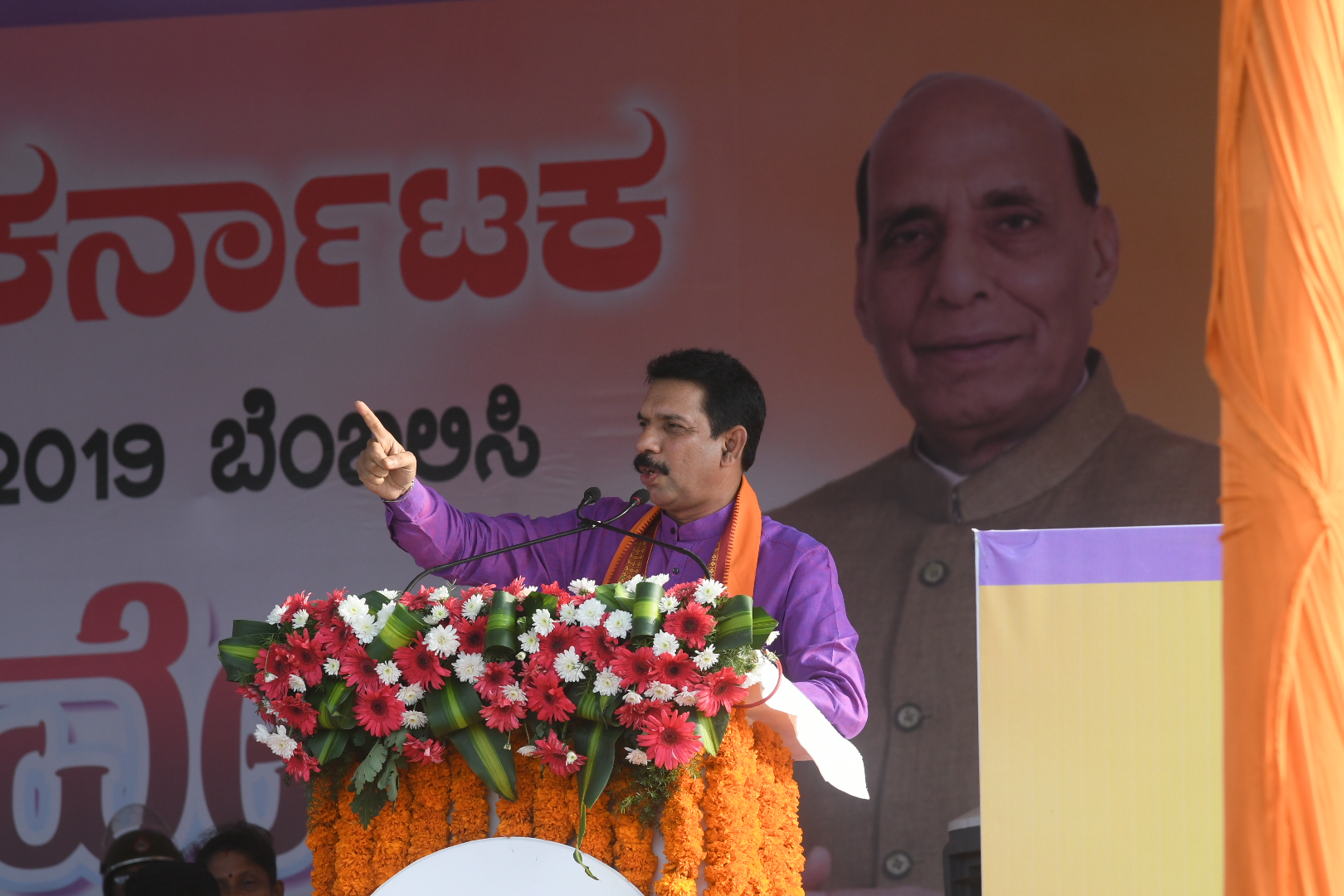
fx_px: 10639
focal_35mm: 285
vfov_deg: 4.8
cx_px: 672
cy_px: 448
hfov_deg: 7.2
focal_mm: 190
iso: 640
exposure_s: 1/320
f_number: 8
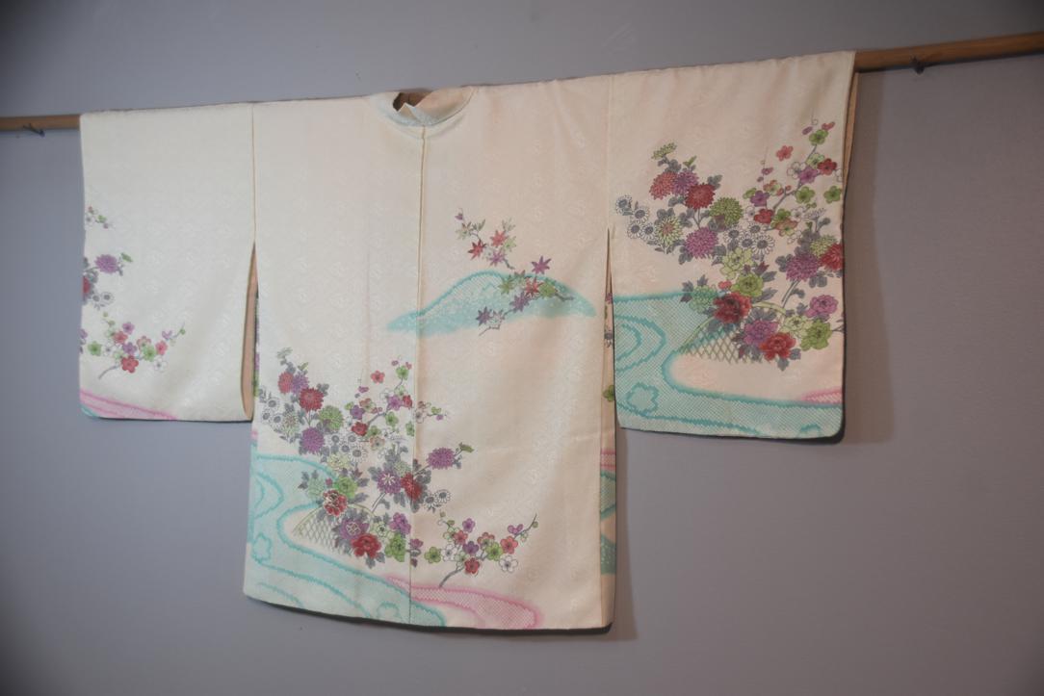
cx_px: 522
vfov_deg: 28.1
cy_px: 348
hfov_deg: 41.1
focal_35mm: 48
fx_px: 1392
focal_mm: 32
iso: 400
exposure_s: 1/125
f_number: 5.6
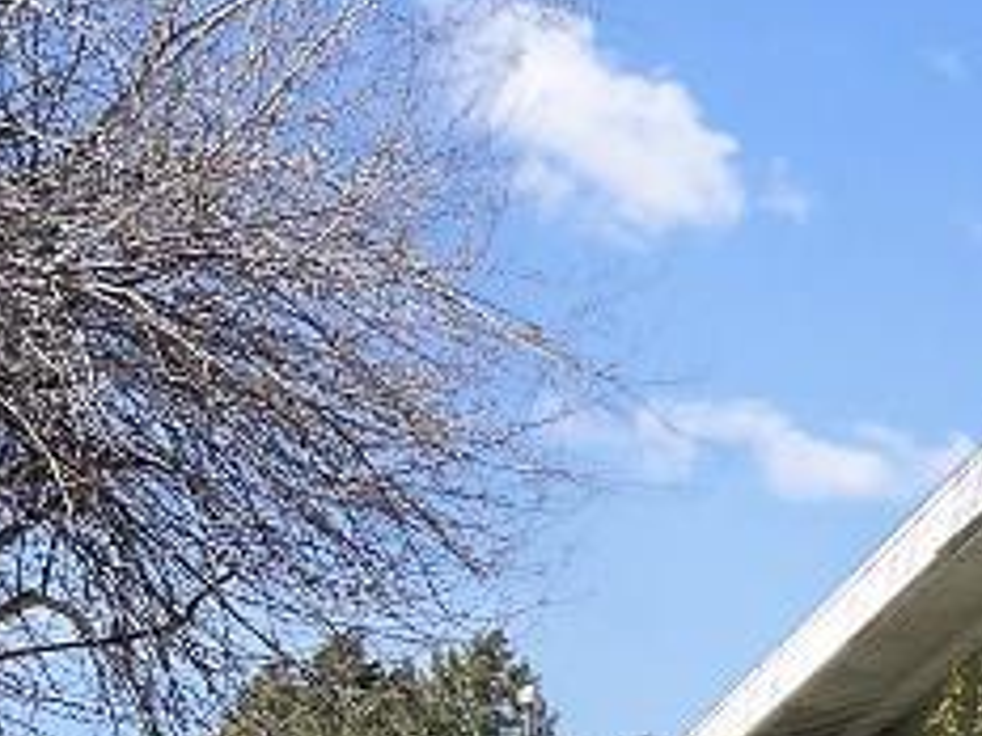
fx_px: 3262
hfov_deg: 14.1
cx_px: 2032
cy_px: 1036
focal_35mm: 115
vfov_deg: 12.4
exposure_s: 1/1449
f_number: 1.5
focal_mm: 5.7
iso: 50
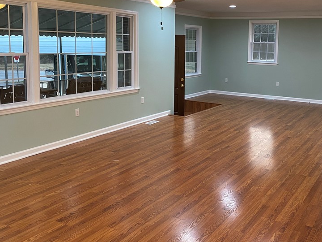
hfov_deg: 49.1
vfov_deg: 38.2
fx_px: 344
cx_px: 219
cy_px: 81
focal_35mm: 37
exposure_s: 1/60
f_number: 1.8
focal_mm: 4.25
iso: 125
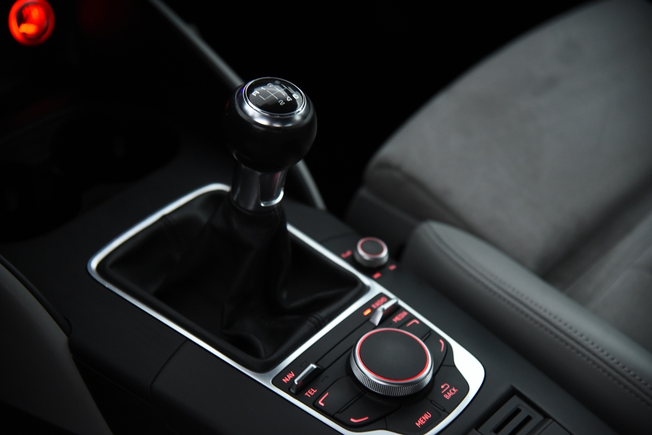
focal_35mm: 78
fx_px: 1413
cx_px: 326
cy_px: 218
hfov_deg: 26.0
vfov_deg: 17.5
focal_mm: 78
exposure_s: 1/40
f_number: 4
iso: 4000
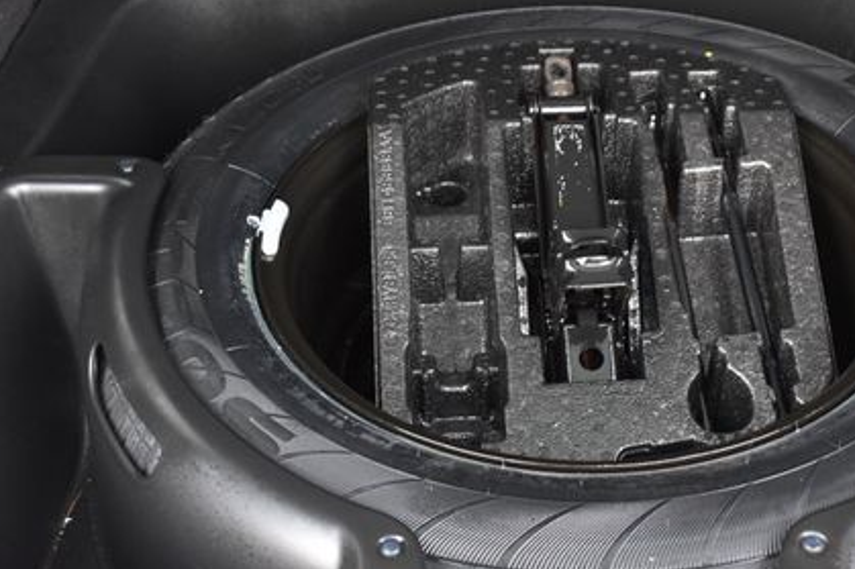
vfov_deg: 24.5
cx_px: 555
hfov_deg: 36.0
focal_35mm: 55
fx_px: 1306
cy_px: 361
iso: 1250
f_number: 6.3
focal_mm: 24
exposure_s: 1/15
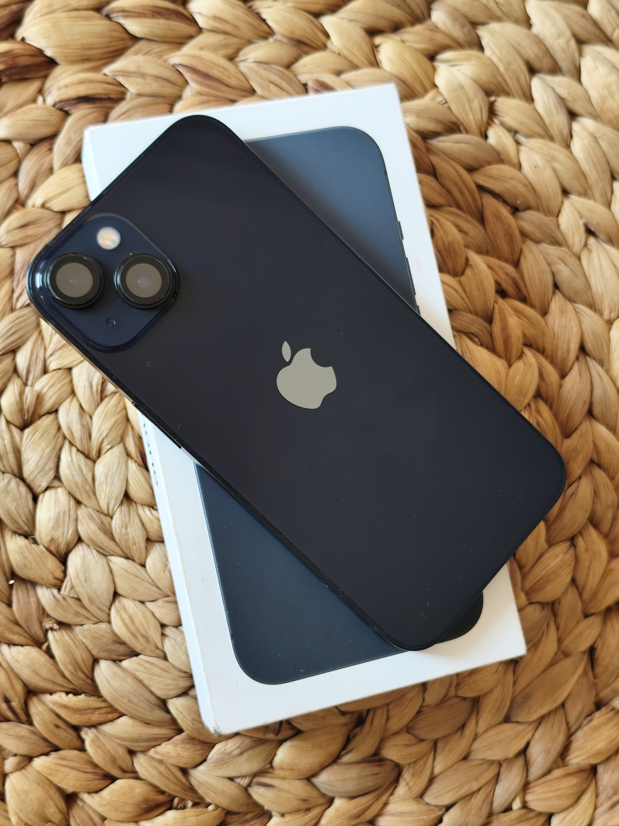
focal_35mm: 46
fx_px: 1097
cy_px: 413
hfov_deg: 31.5
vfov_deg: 41.2
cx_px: 310
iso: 80
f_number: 1.65
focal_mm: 6.14
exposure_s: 1/100
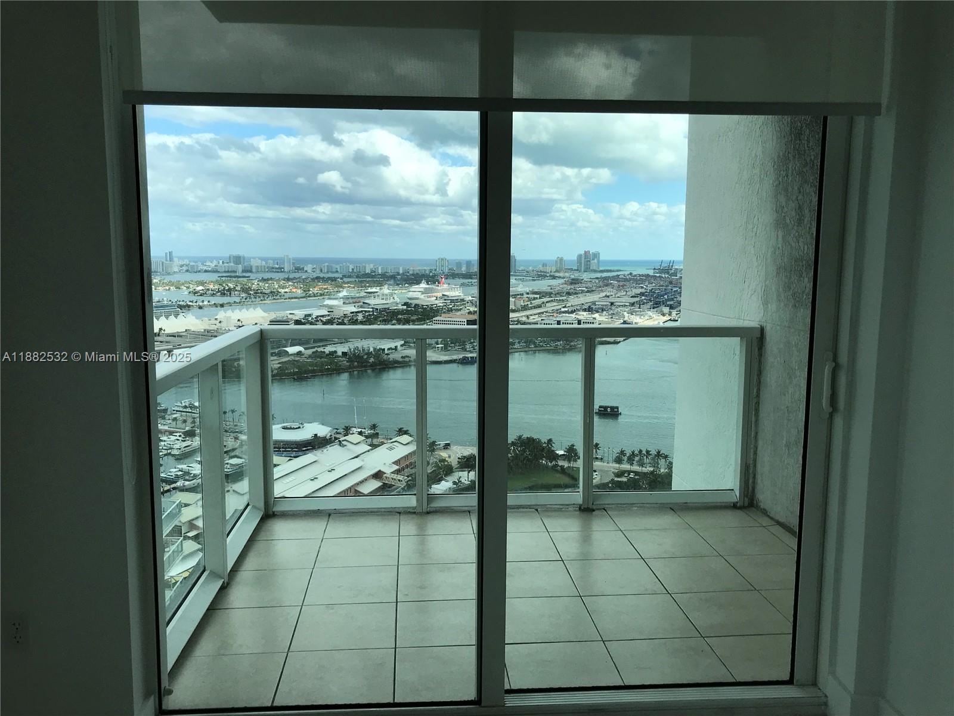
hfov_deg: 63.4
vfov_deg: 49.7
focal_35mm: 28
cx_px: 477
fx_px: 772
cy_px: 358
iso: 20
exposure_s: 1/1773
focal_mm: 3.99
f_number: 1.8
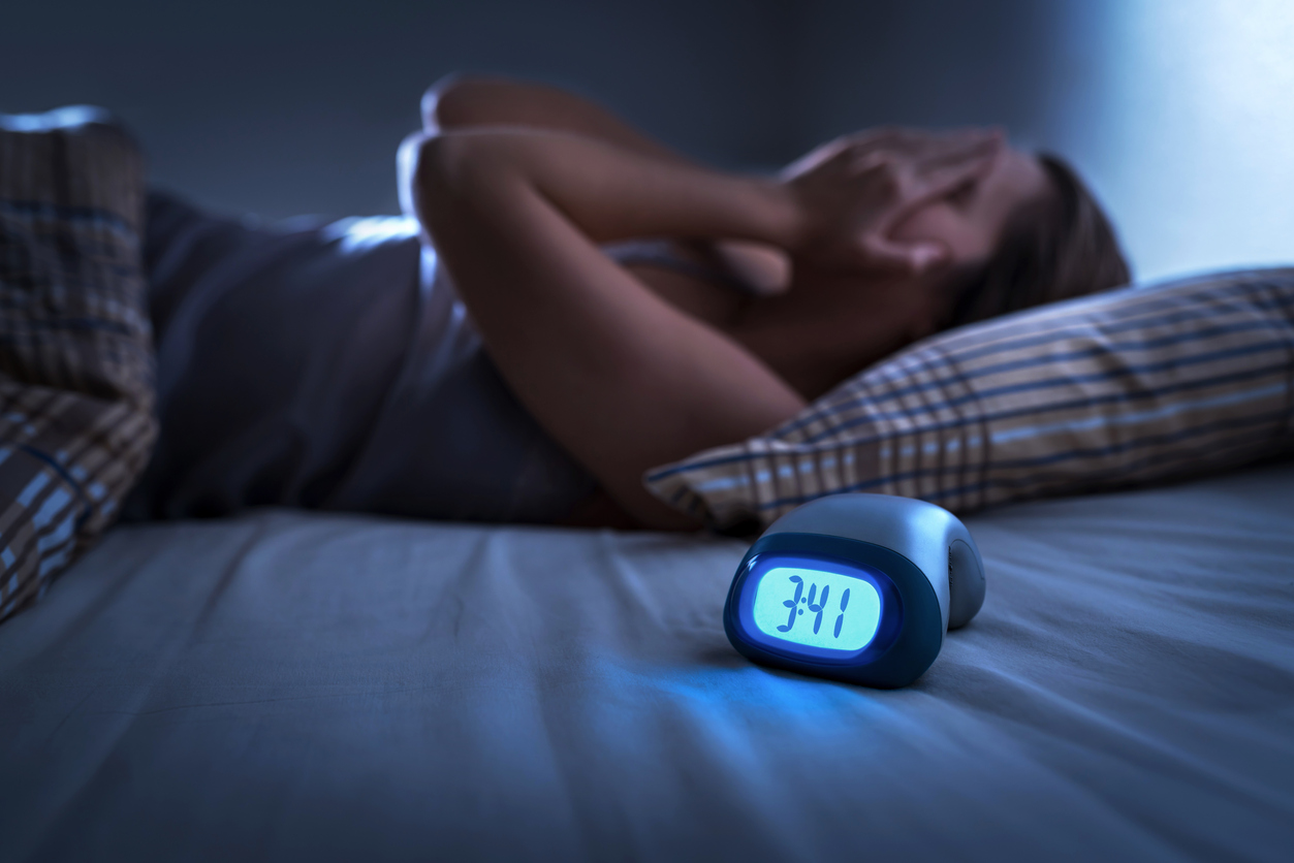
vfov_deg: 37.9
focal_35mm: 35
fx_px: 1258
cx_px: 647
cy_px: 432
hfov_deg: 54.4
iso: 100
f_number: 2.8
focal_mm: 35
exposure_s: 1/2.5
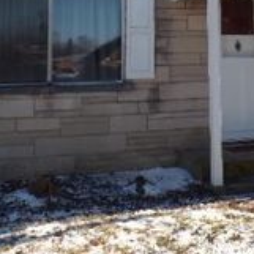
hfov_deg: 25.6
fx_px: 548
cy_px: -29
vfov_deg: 24.3
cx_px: 204
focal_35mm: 66
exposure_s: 1/480
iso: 100
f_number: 4.4
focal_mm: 4.3
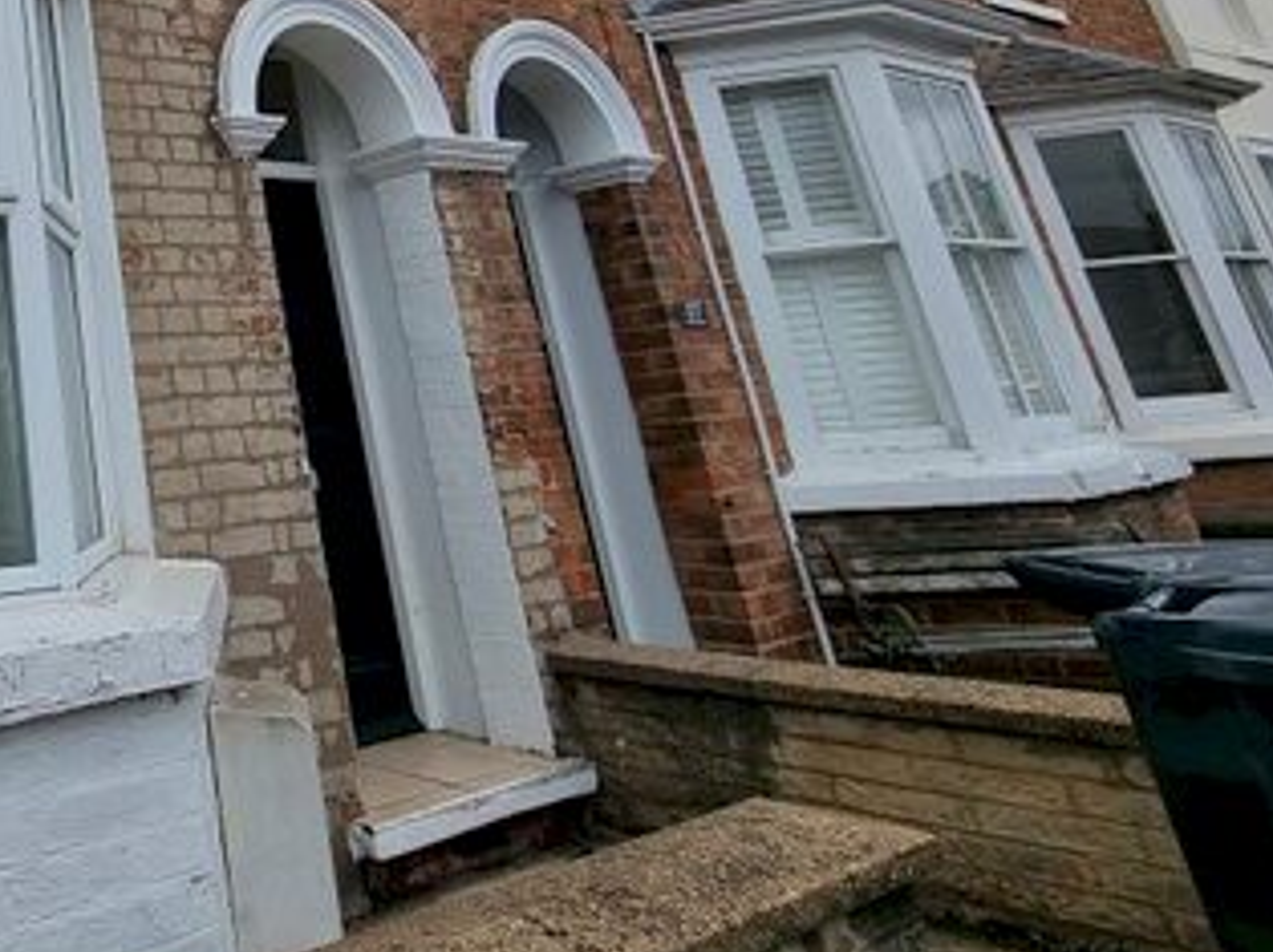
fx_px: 1066
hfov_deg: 47.4
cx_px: -81
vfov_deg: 41.7
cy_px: -6
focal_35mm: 29
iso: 50
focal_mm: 2.2
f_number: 2.2
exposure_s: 1/1592
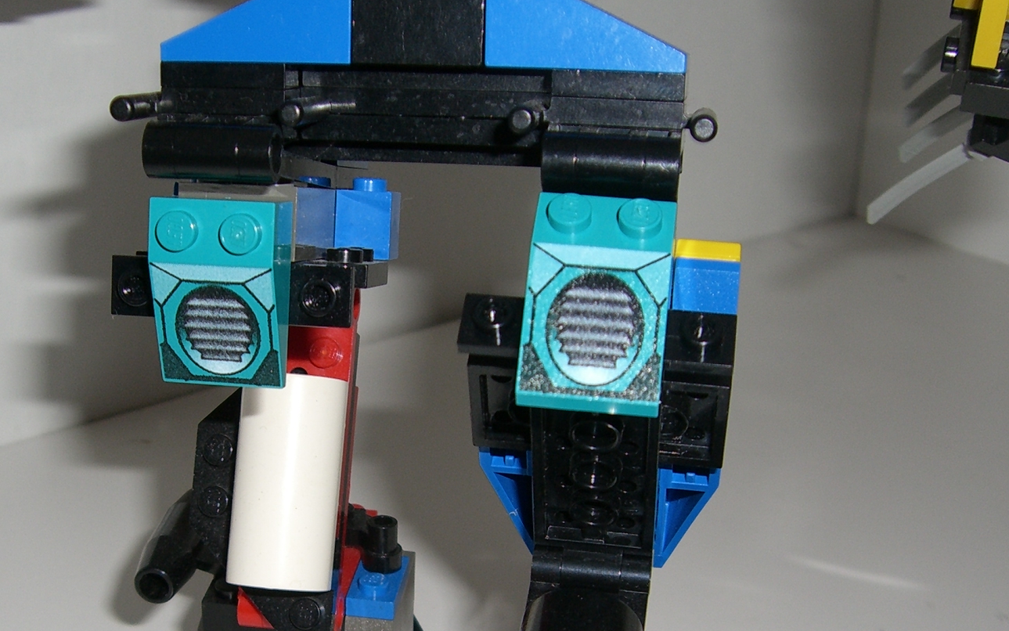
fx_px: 1760
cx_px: 448
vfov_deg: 20.1
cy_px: 514
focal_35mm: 64
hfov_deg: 32.0
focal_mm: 6.2
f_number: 2.7
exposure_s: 1/60
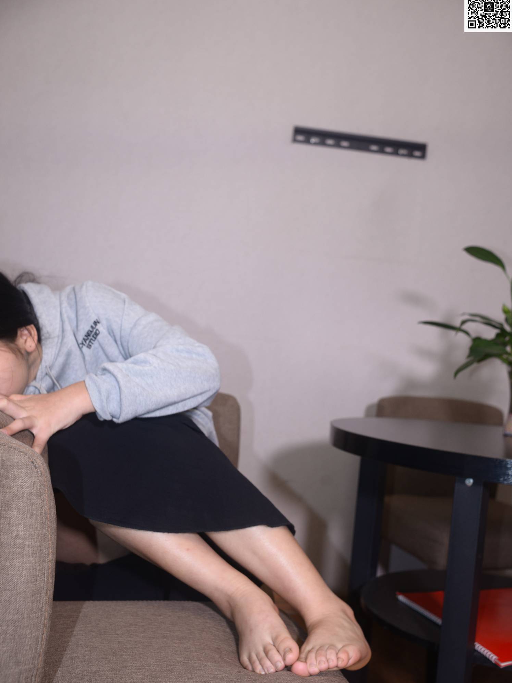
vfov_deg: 48.9
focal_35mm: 38
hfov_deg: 37.7
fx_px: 749
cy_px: 368
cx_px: 257
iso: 500
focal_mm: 35
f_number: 5.6
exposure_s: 1/60
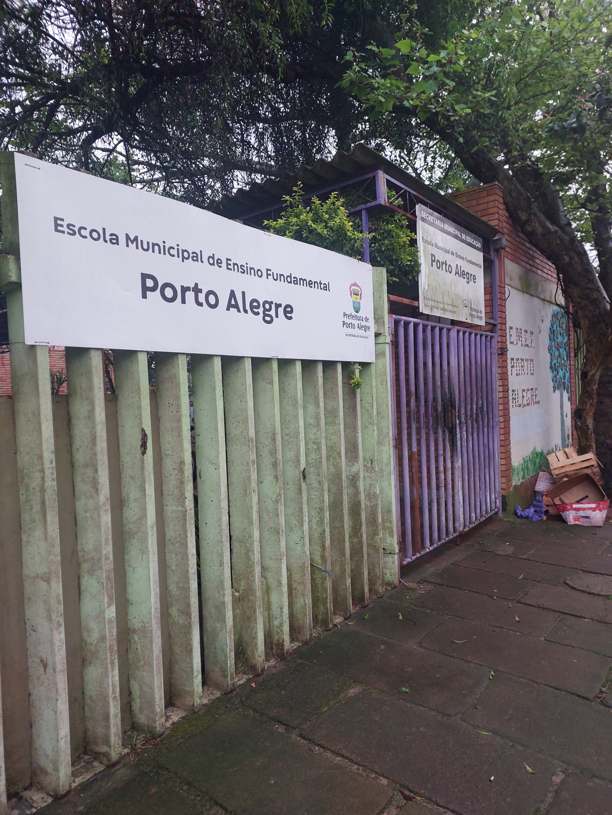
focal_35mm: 23
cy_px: 408
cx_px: 306
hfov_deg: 58.9
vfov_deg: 73.9
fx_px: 542
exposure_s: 1/120
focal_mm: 5.06
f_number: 1.8
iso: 160
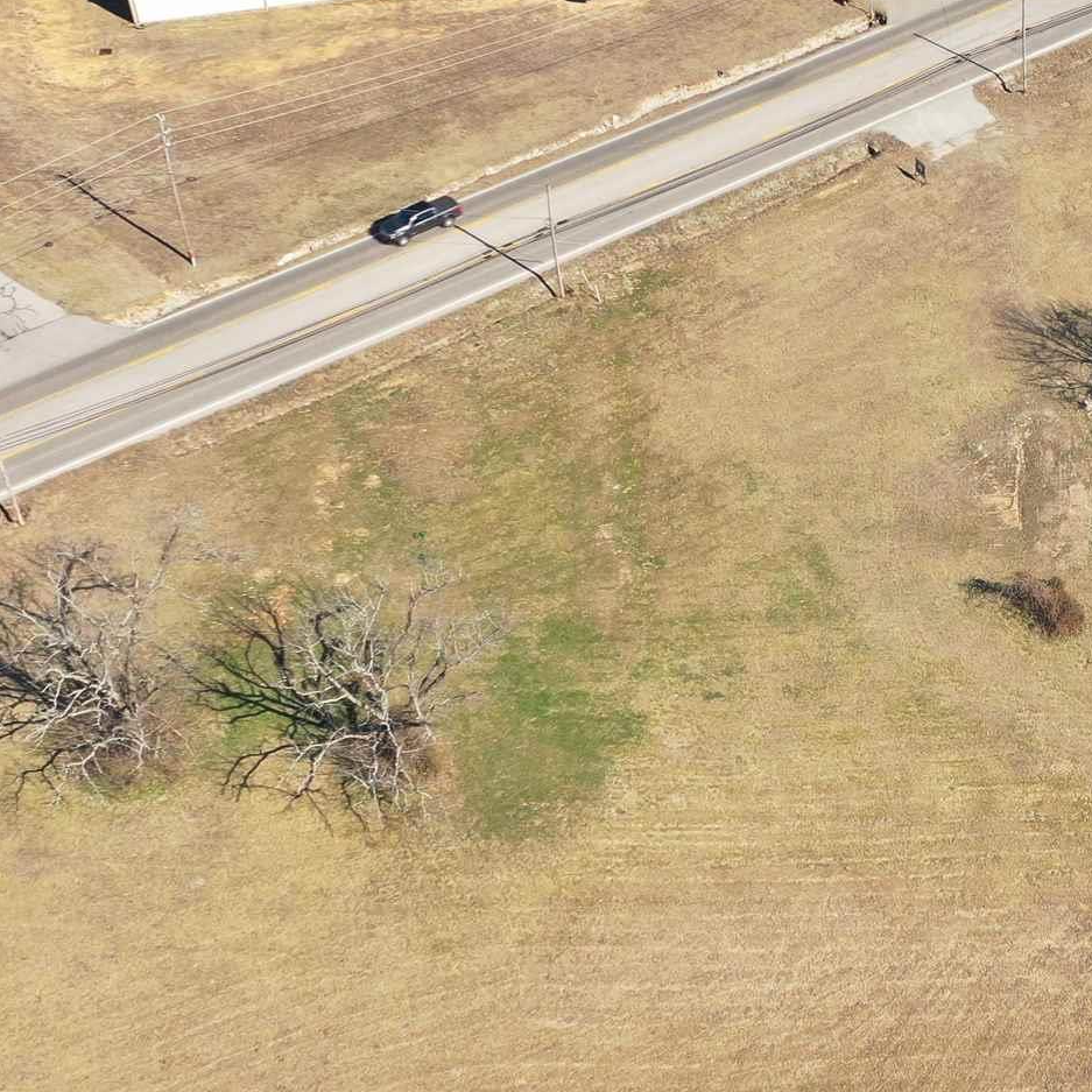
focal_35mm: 78
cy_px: 477
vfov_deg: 22.2
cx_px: 1061
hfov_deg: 21.5
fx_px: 2784
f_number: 3.2
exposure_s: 1/50
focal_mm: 10.26
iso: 100
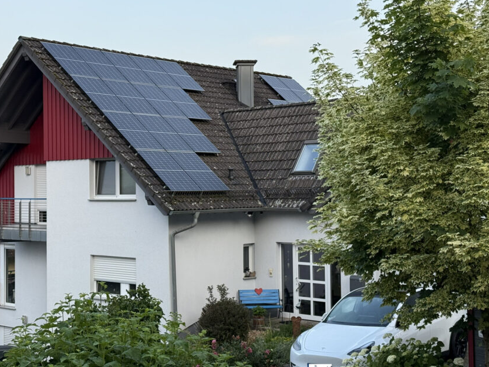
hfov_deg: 32.6
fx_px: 834
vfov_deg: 24.8
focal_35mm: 59
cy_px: 176
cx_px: 195
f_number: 1.8
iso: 80
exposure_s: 1/310
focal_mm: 6.8
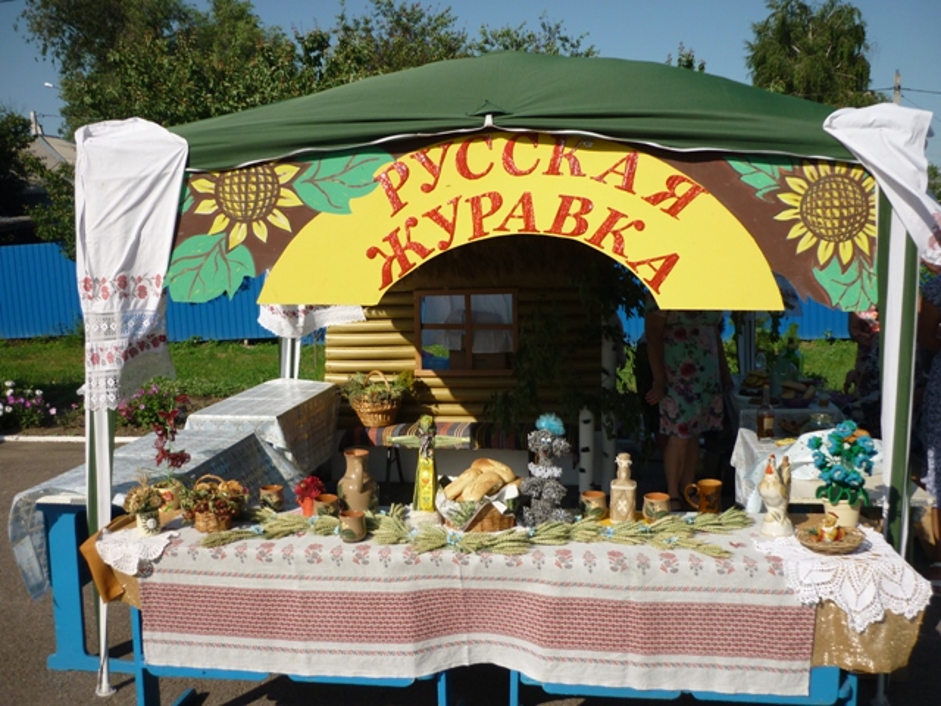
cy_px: 353
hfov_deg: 55.4
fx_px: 897
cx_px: 470
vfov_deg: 42.9
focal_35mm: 33
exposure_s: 1/250
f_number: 8
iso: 80
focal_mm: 5.5
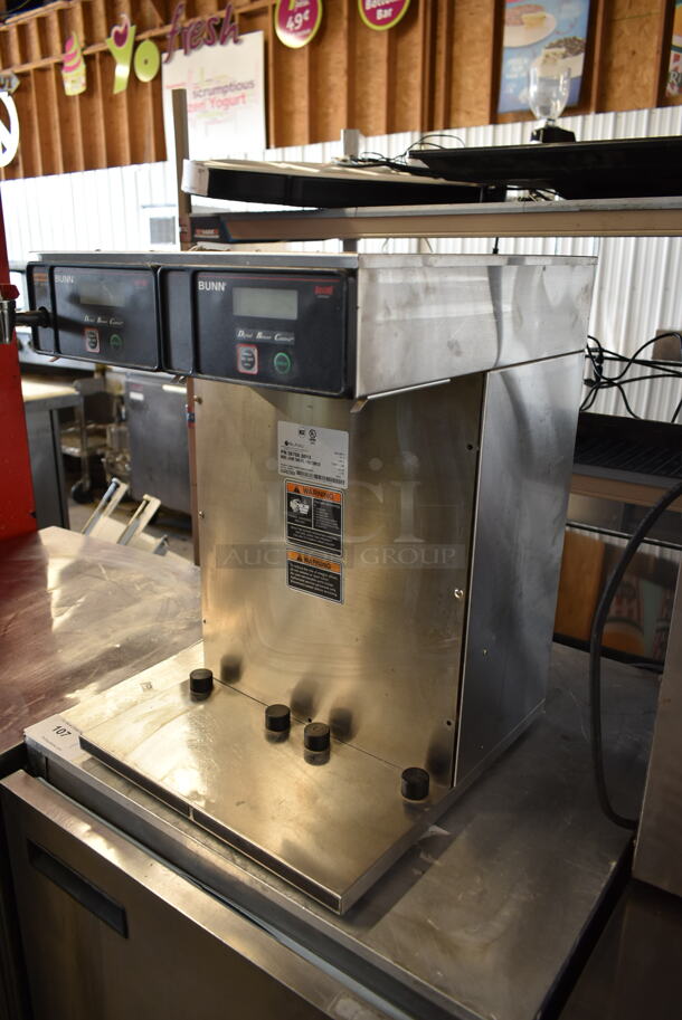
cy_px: 510
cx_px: 341
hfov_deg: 48.0
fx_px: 766
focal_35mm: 27
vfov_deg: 67.3
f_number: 3.5
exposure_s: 1/30
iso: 450
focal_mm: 18
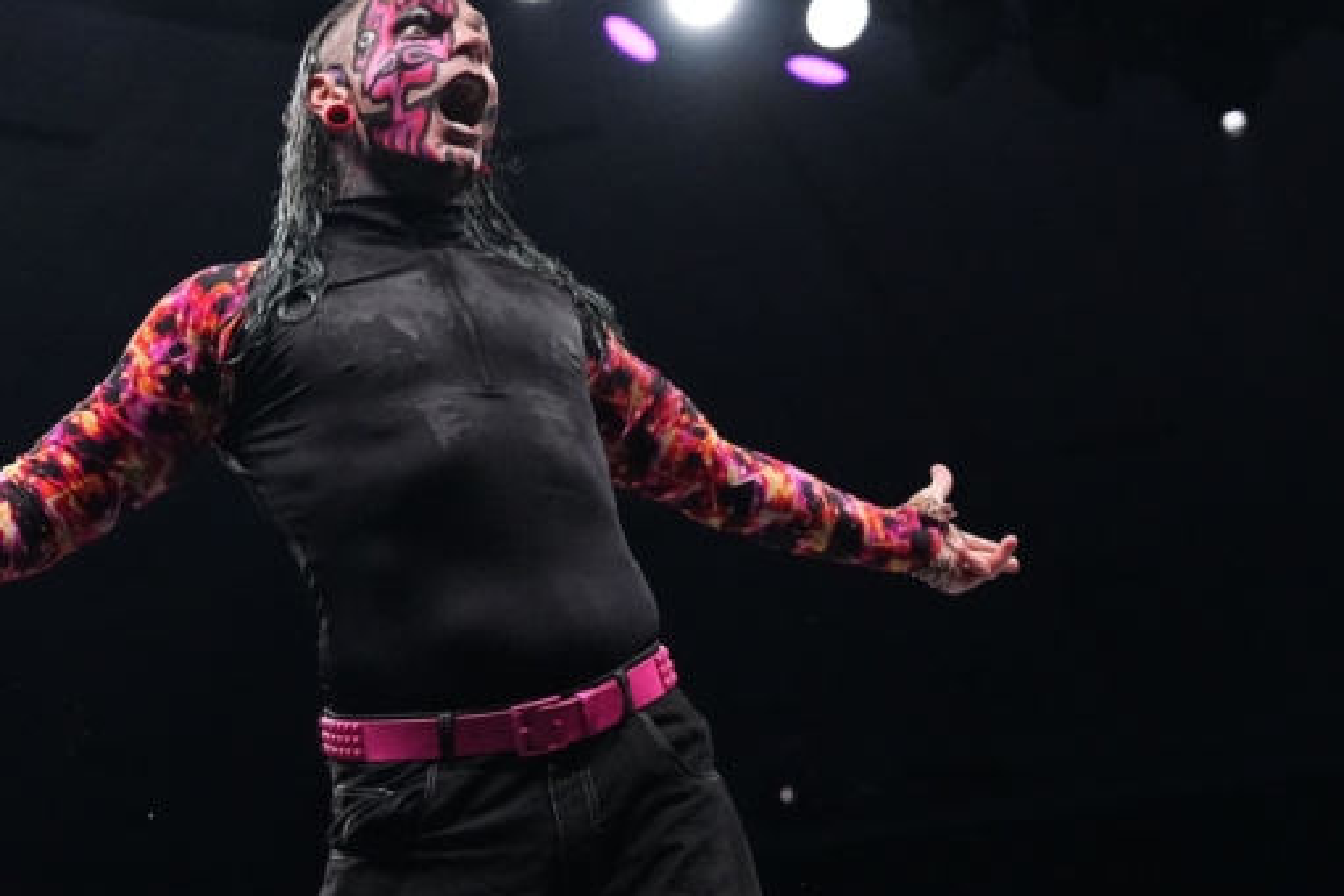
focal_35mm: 68
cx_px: 364
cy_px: 563
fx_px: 2538
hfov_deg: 29.3
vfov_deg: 20.0
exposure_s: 1/800
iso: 6400
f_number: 3.5
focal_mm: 44
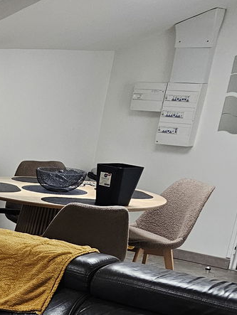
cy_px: 322
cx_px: -327
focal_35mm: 83
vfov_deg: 22.5
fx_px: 757
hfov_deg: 13.3
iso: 250
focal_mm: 6.3
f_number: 1.7
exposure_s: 1/100
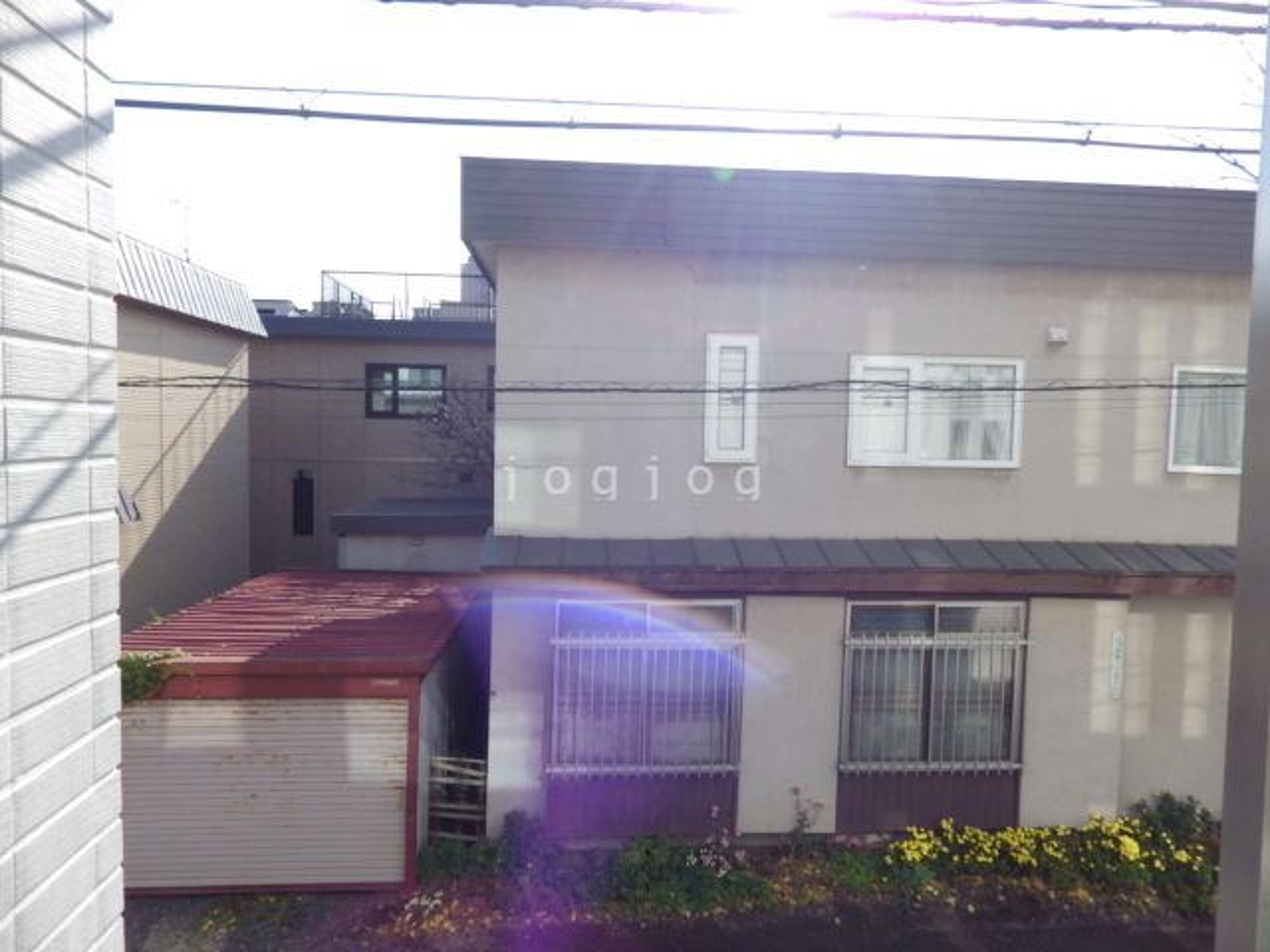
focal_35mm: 22
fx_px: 807
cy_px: 476
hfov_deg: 76.4
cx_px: 635
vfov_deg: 61.1
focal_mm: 4
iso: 100
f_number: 3.1
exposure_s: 1/1000
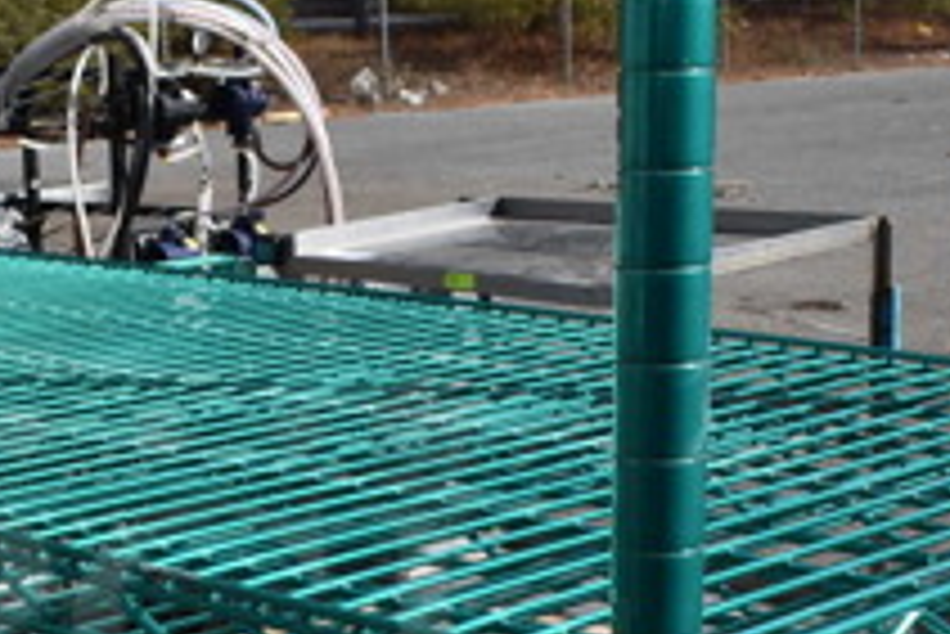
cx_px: 158
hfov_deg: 25.4
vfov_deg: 17.2
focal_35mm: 78
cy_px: 616
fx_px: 2060
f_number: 9
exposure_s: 1/640
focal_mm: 18
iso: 200
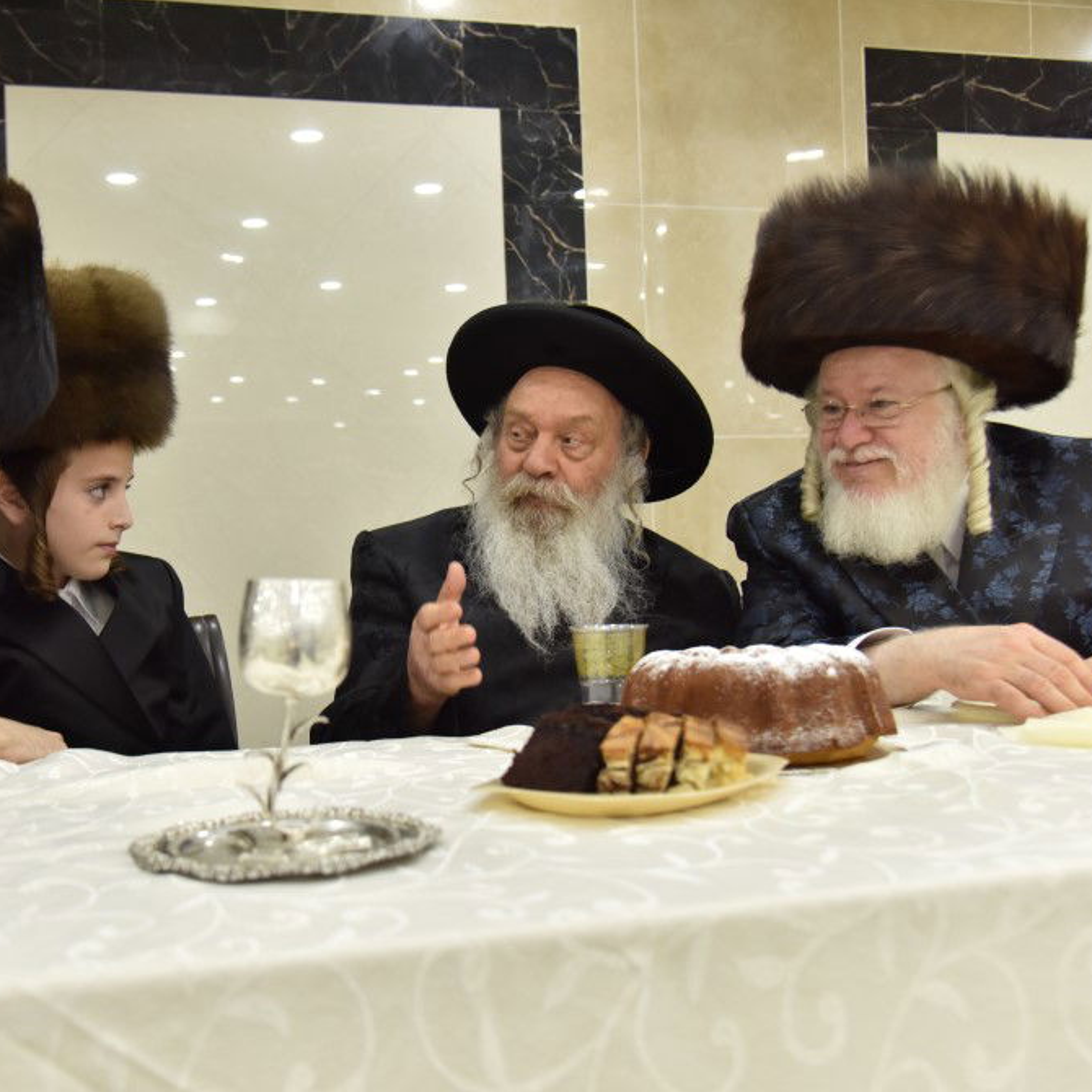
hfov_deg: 42.4
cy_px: 553
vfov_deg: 42.8
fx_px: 1392
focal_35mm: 39
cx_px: 386
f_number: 4
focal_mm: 30
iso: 1000
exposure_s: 1/160
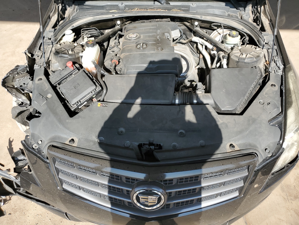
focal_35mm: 26
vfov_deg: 53.1
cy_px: 112
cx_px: 150
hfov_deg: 67.3
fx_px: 225
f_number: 1.5
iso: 50
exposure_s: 1/1000
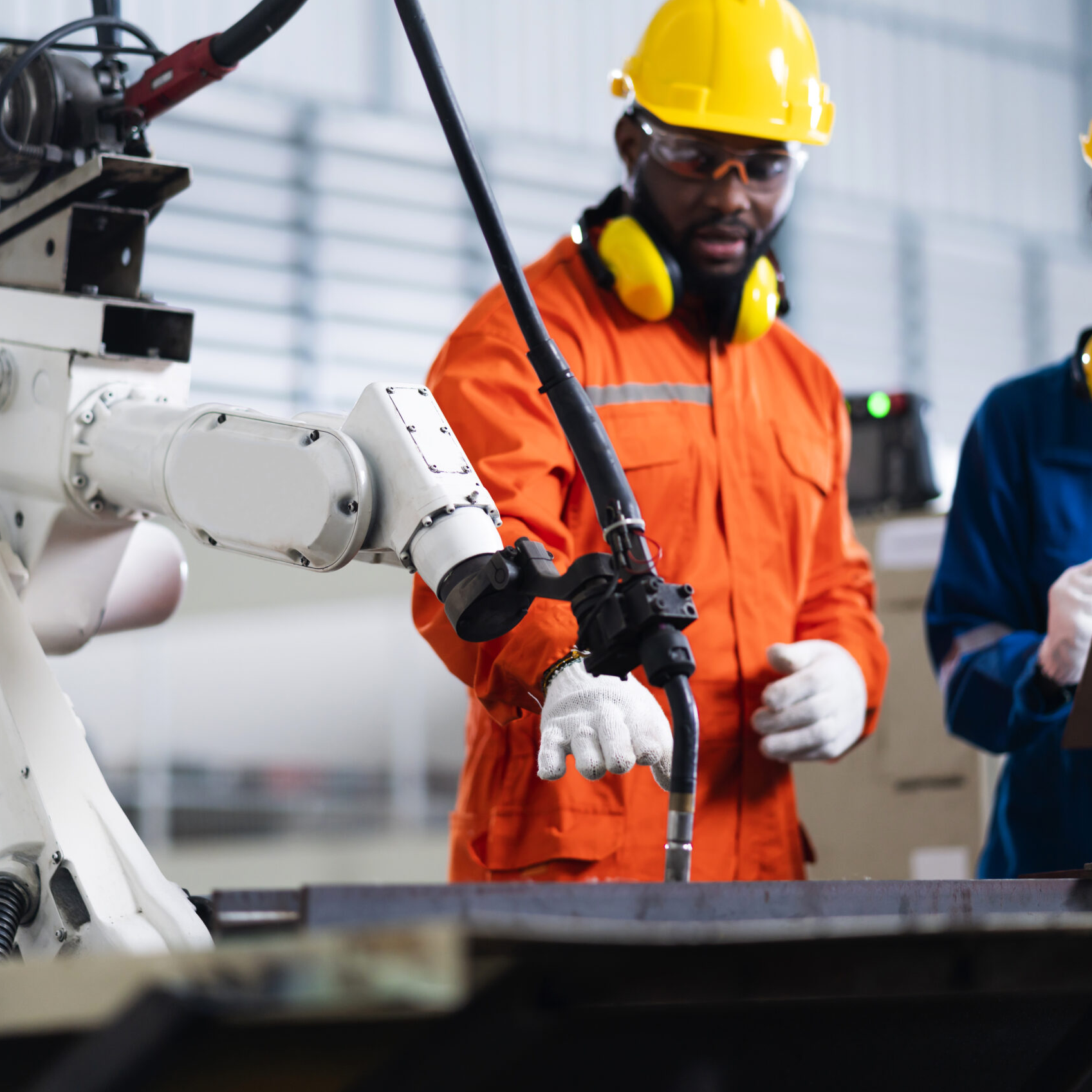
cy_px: 549
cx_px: 542
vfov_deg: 16.0
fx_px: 3890
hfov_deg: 16.0
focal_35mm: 109
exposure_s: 1/320
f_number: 2
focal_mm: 85
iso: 250
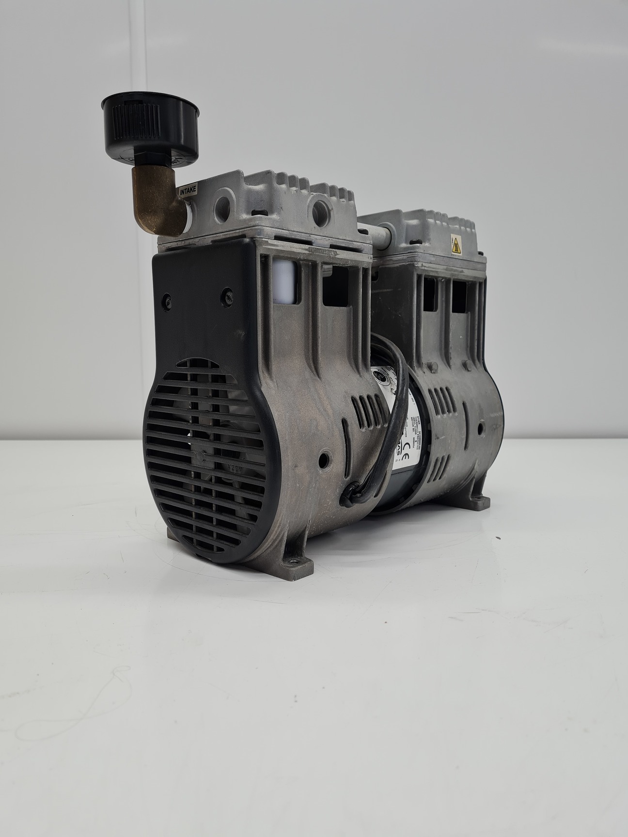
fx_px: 629
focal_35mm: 26
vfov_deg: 67.3
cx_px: 314
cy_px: 418
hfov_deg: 53.1
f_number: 1.8
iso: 50
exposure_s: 1/107
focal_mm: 5.4
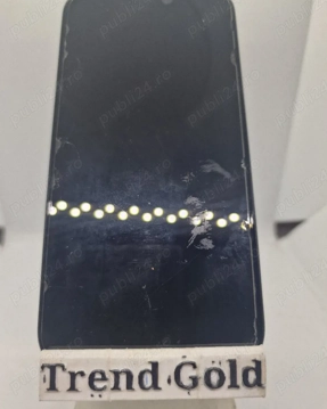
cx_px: 157
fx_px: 303
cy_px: 199
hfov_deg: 56.8
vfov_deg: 68.1
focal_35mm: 25
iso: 50
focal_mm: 6.4
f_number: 1.8
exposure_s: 1/182
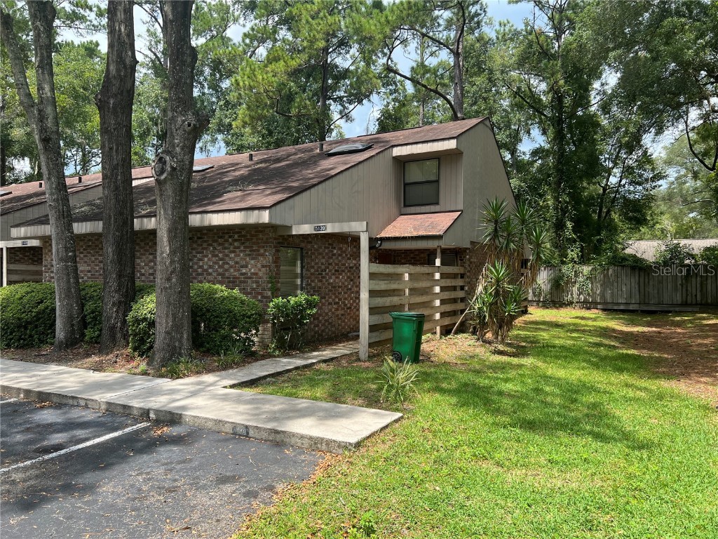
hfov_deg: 67.3
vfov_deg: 53.1
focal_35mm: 26
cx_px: 359
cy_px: 270
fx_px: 539
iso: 50
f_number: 1.5
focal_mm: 5.7
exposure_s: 1/1531
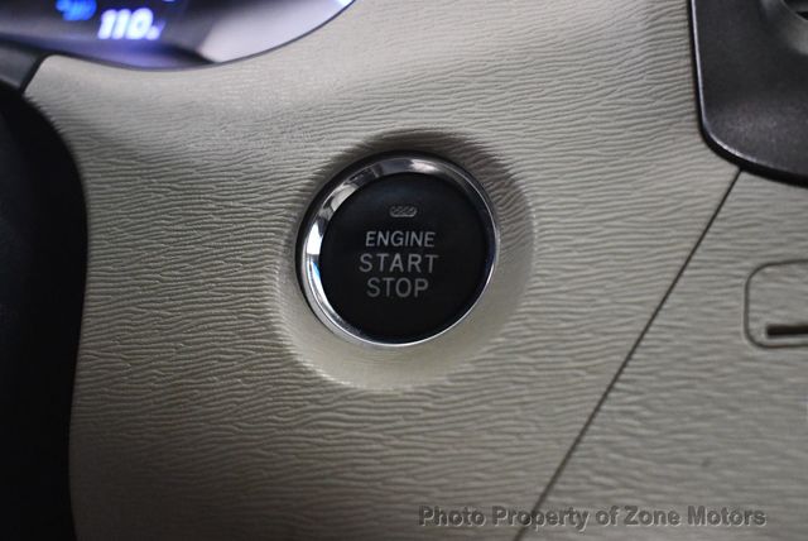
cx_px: 404
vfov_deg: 18.0
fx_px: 1707
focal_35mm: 76
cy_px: 270
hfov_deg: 26.6
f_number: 4.8
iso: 4500
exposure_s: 1/60
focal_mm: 38
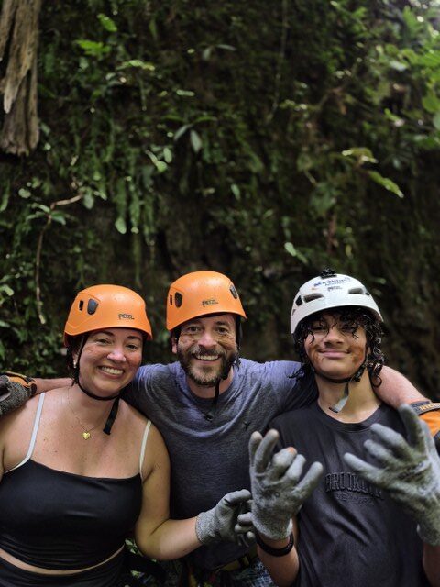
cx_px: 220
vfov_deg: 73.9
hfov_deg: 58.9
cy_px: 294
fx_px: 390
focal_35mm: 23
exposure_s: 1/120
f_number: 1.8
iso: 250
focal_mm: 5.4
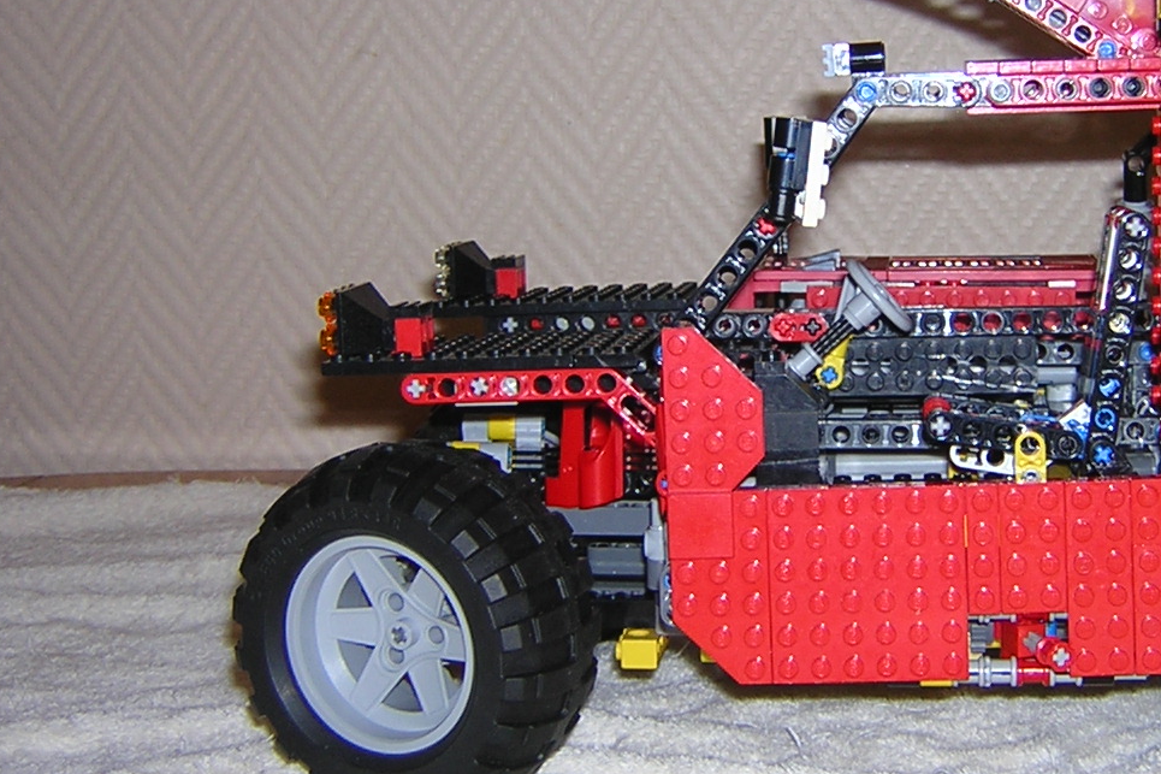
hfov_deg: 29.0
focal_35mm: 69
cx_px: 815
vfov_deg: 19.7
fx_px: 2225
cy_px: 284
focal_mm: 5.2
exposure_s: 1/60.1
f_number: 2.7
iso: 100
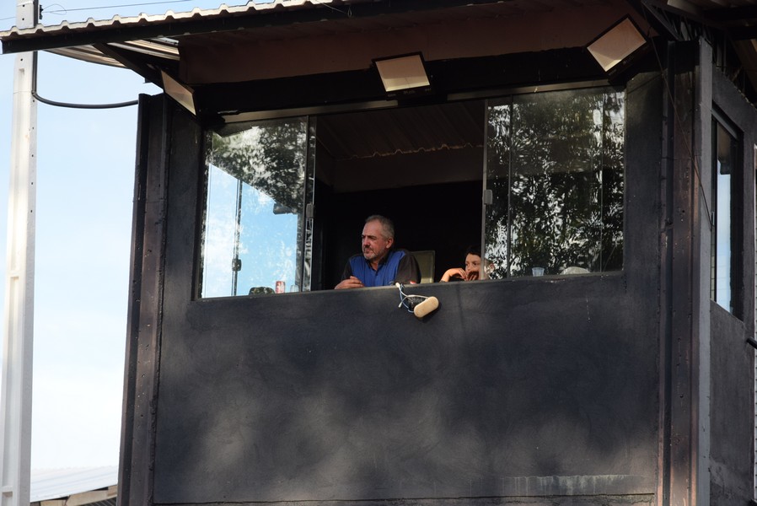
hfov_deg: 19.4
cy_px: 253
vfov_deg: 13.1
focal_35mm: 105
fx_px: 2209
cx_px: 378
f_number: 6.3
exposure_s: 1/640
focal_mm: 70
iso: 800
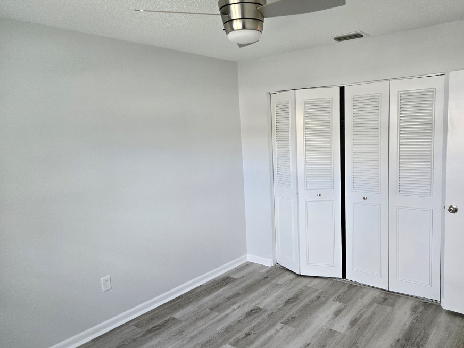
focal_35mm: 27
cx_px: 267
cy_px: 177
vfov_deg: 51.4
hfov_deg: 65.0
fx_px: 362
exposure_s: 1/180
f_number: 1.8
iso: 160
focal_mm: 5.4
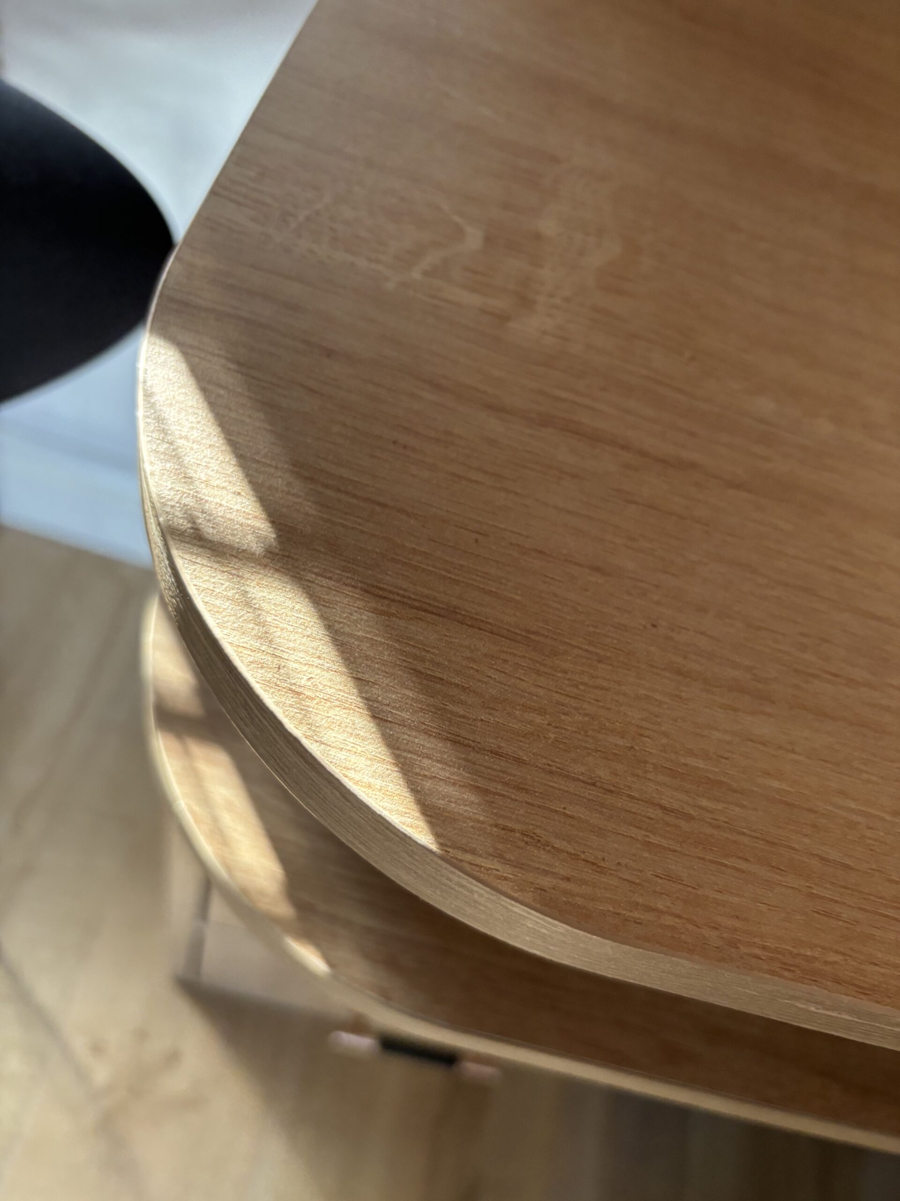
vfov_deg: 67.3
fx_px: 901
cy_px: 600
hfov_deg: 53.1
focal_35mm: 26
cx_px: 450
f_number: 1.6
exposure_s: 1/50
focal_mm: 5.96
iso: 250
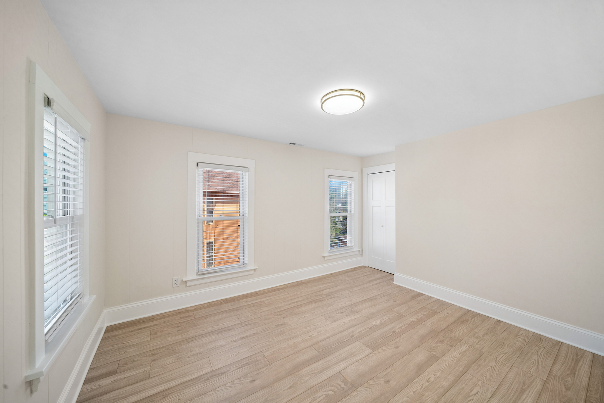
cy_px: 202
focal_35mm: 15
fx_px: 252
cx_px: 302
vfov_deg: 77.4
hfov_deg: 100.4
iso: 400
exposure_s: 1/50
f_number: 8
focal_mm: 15
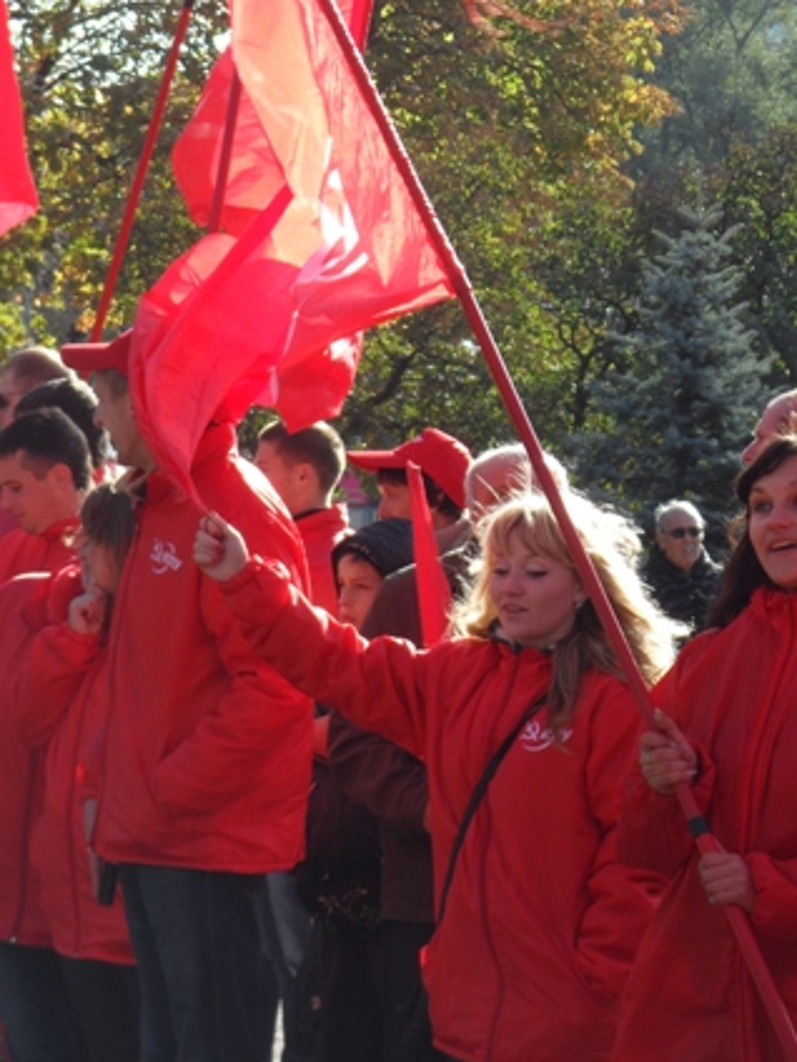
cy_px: 584
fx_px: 4820
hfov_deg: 9.5
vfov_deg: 12.6
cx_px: 338
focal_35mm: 157
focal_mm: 19.6
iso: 80
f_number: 5.1
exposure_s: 1/250
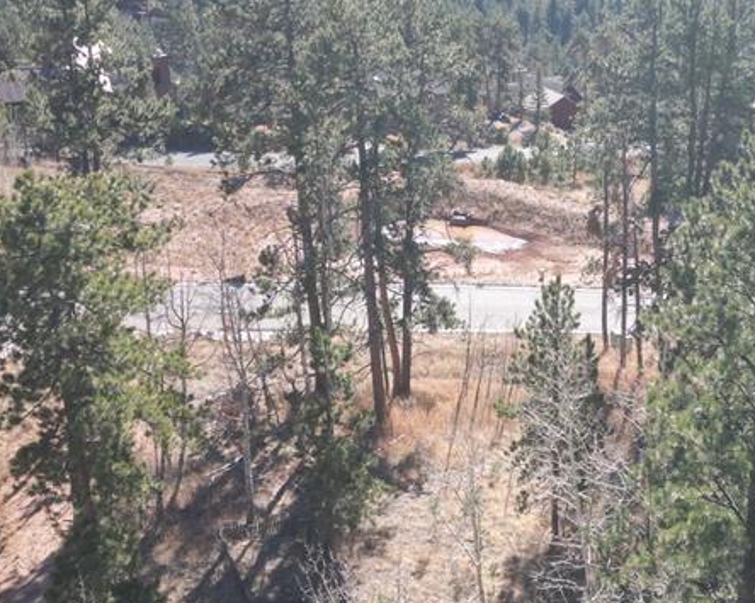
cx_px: 576
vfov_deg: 28.1
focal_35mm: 54
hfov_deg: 34.0
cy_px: 298
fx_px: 1206
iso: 200
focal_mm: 6.72
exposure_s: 1/2000
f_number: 1.7
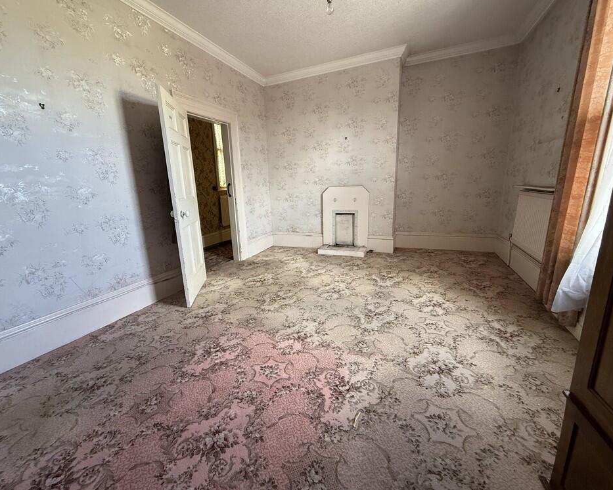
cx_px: 292
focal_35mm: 15
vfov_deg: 84.0
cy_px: 242
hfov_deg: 96.7
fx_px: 272
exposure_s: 1/99
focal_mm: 2.22
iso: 250
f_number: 2.2
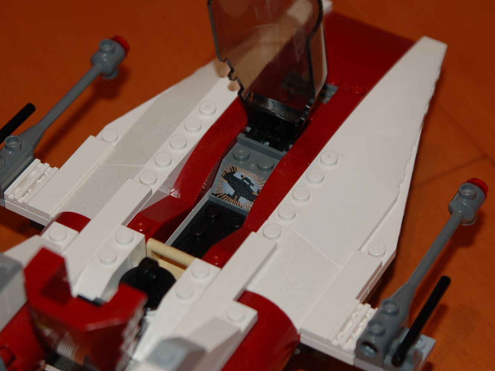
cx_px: 237
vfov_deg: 10.7
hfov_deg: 14.2
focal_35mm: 139
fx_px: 1981
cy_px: 185
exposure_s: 1/60
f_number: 5.3
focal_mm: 85
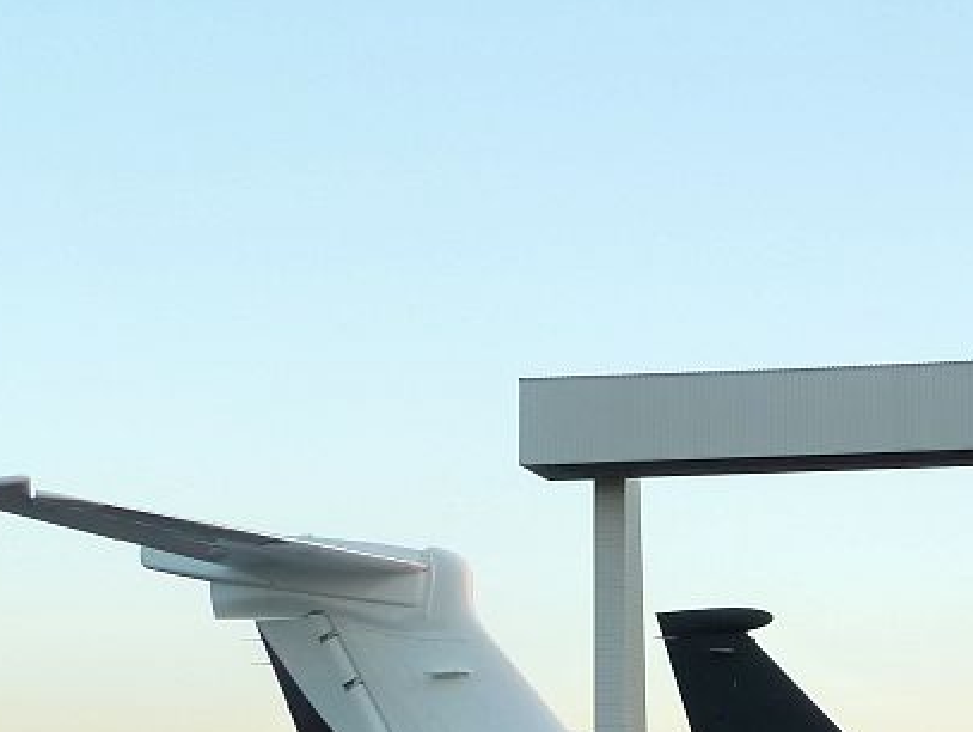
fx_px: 2616
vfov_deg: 15.5
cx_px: 1112
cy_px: 782
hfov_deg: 20.0
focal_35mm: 93
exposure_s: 1/30
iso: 125
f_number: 3.6
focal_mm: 6.1
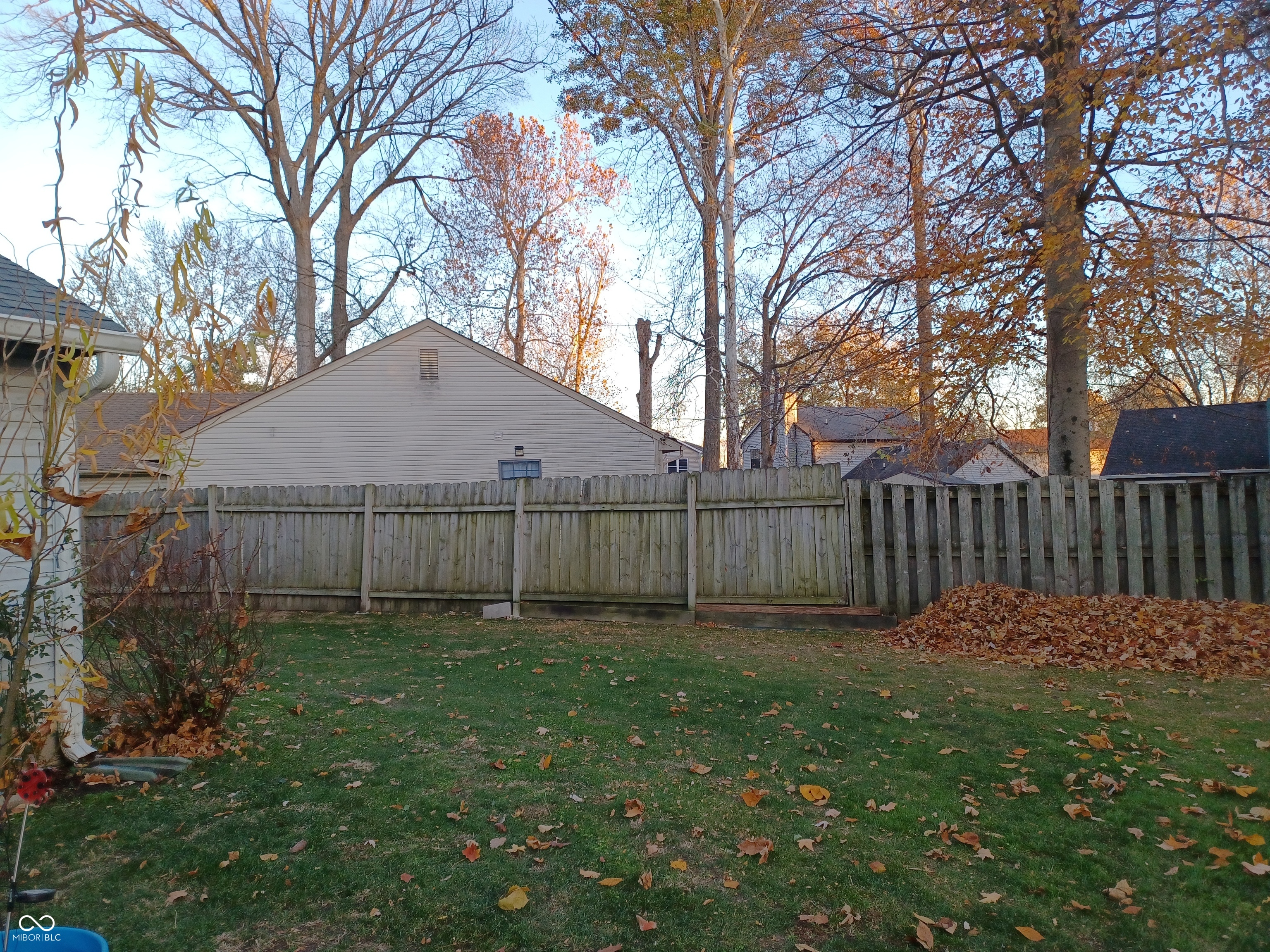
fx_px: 917
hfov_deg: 69.4
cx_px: 635
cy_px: 476
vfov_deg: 54.9
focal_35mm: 25
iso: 50
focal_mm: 4.6
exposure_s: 1/50
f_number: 1.8
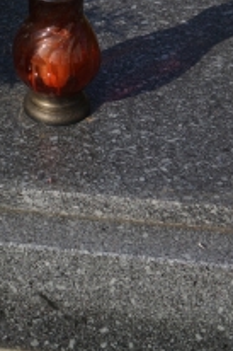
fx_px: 1245
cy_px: -298
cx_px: -60
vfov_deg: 14.1
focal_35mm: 128
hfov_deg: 10.5
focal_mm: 22
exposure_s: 1/400
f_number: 8
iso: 100
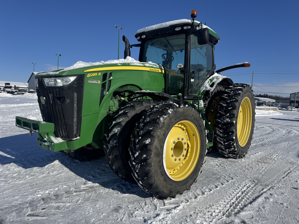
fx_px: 207
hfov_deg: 71.6
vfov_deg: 56.8
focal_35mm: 24
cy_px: 112
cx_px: 150
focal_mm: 6.76
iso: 100
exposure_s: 1/12346
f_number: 1.78
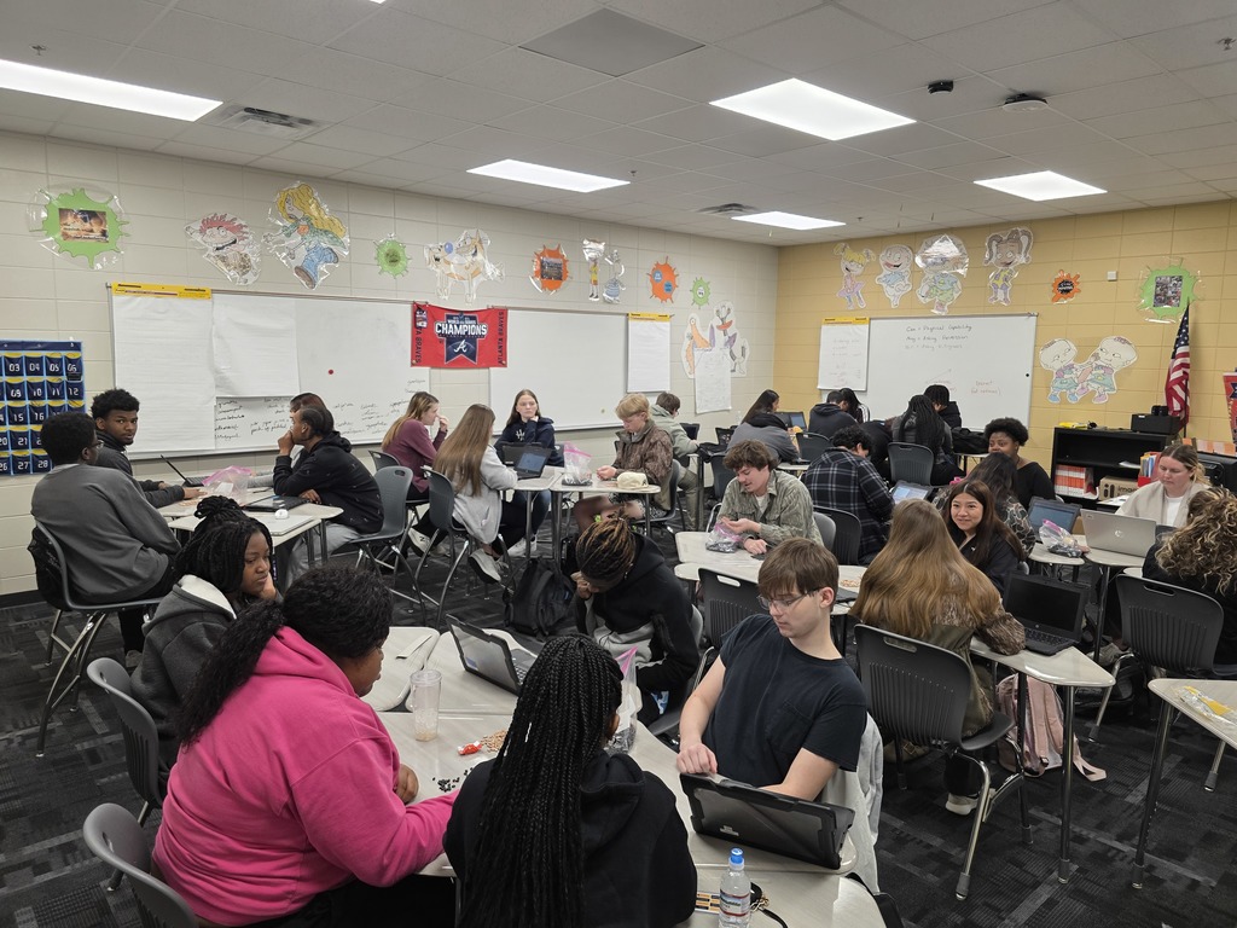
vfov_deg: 58.9
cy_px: 464
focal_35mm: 23
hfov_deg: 73.9
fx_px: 822
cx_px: 618
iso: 160
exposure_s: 1/120
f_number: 1.7
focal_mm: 6.3
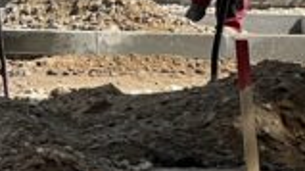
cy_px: -208
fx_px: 4370
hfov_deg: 3.9
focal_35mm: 541
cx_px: -566
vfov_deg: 2.2
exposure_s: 1/686
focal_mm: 9
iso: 32
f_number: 2.8
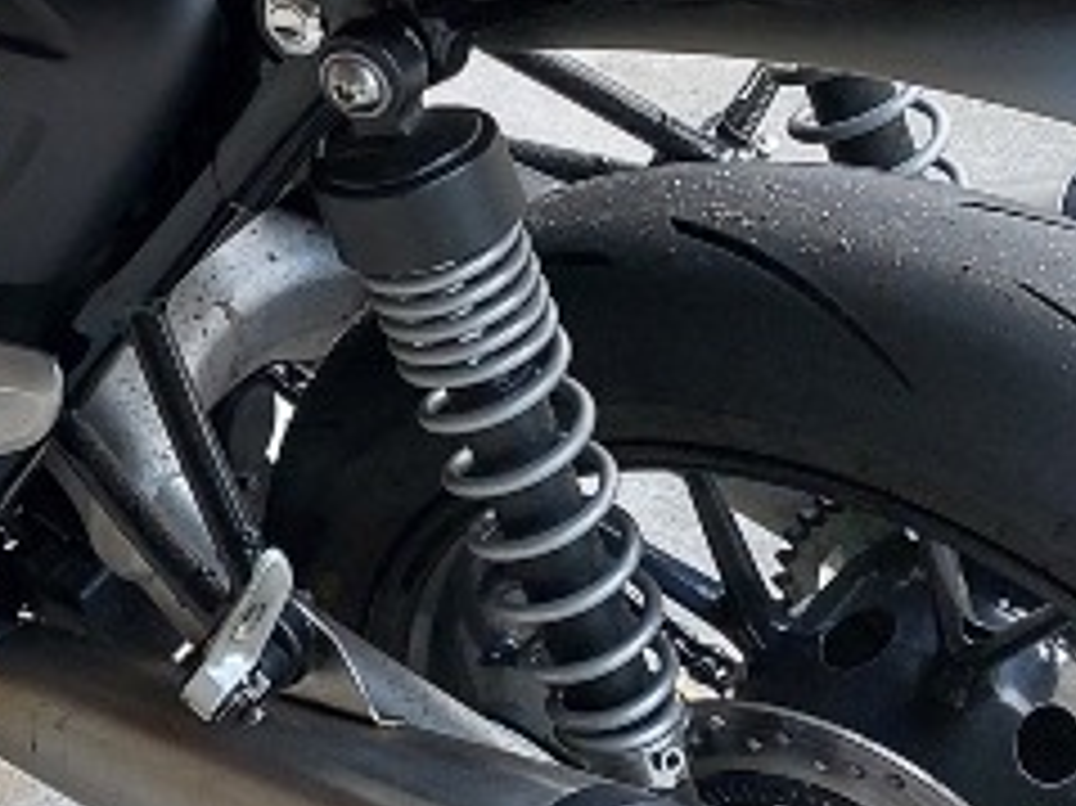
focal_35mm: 107
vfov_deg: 13.6
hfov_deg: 16.4
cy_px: -18
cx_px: -639
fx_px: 3324
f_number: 1.8
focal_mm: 5.23
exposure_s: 1/60
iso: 100
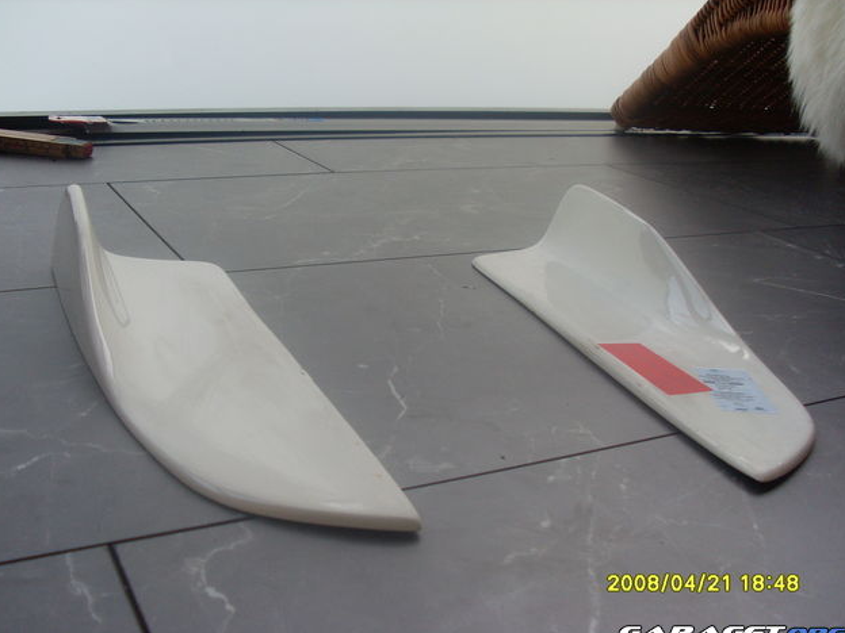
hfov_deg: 47.9
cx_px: 417
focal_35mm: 39
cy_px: 322
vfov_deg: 36.8
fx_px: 952
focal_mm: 6.3
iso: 100
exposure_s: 1/60
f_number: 3
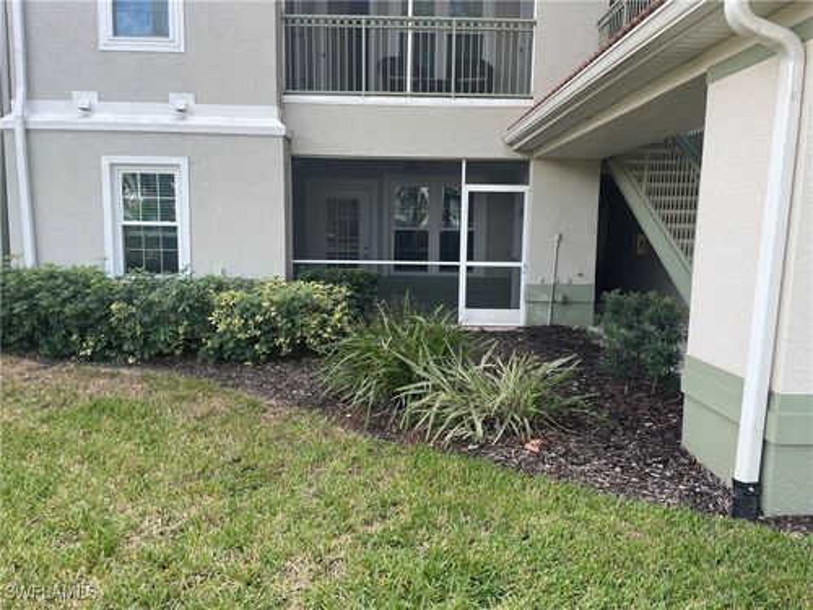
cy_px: 305
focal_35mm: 26
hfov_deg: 67.3
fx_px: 611
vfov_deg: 53.1
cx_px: 406
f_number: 1.6
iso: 32
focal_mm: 4.2
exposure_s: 1/254
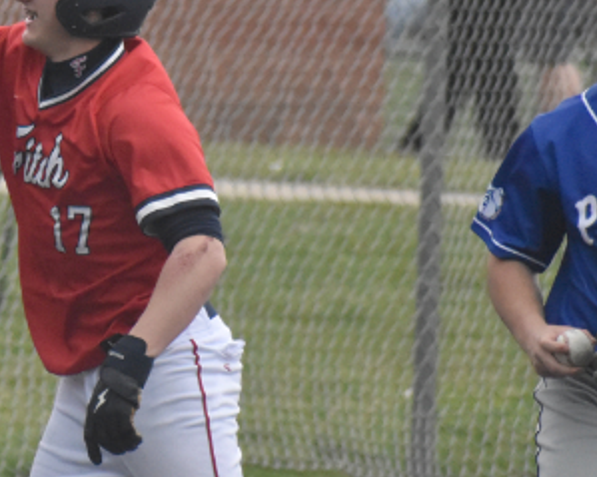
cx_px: -10
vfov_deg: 1.2
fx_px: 22450
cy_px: 82
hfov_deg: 1.5
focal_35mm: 1271
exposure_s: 1/1600
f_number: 6.3
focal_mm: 300
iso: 3600
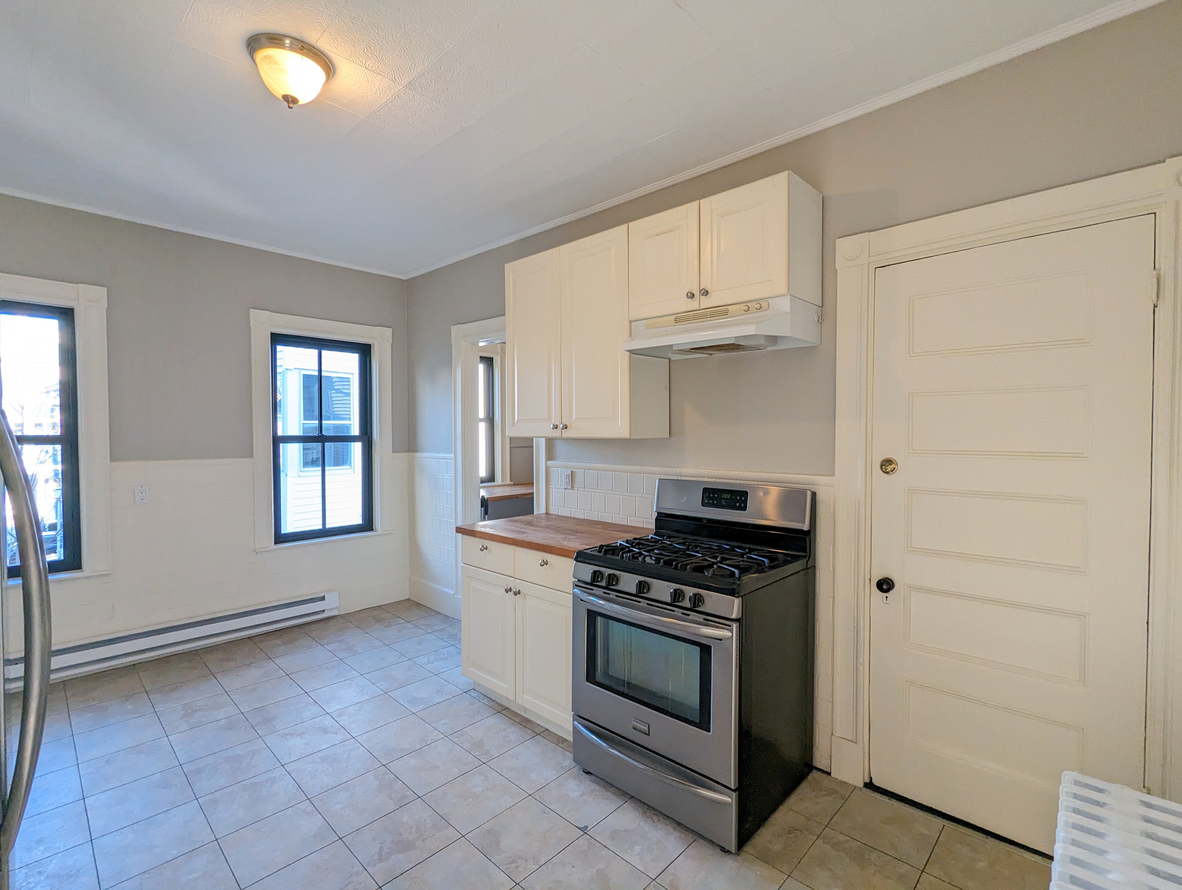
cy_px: 445
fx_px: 547
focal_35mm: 16
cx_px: 591
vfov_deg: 78.2
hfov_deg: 94.4
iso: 201
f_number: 2.2
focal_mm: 2.35
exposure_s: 1/120
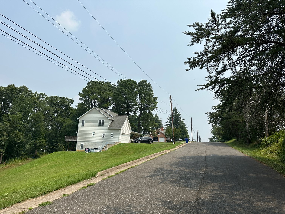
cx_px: 142
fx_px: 198
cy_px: 107
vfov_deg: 56.8
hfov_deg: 71.6
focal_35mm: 24
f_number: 1.78
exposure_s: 1/7042
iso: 80
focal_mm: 6.86
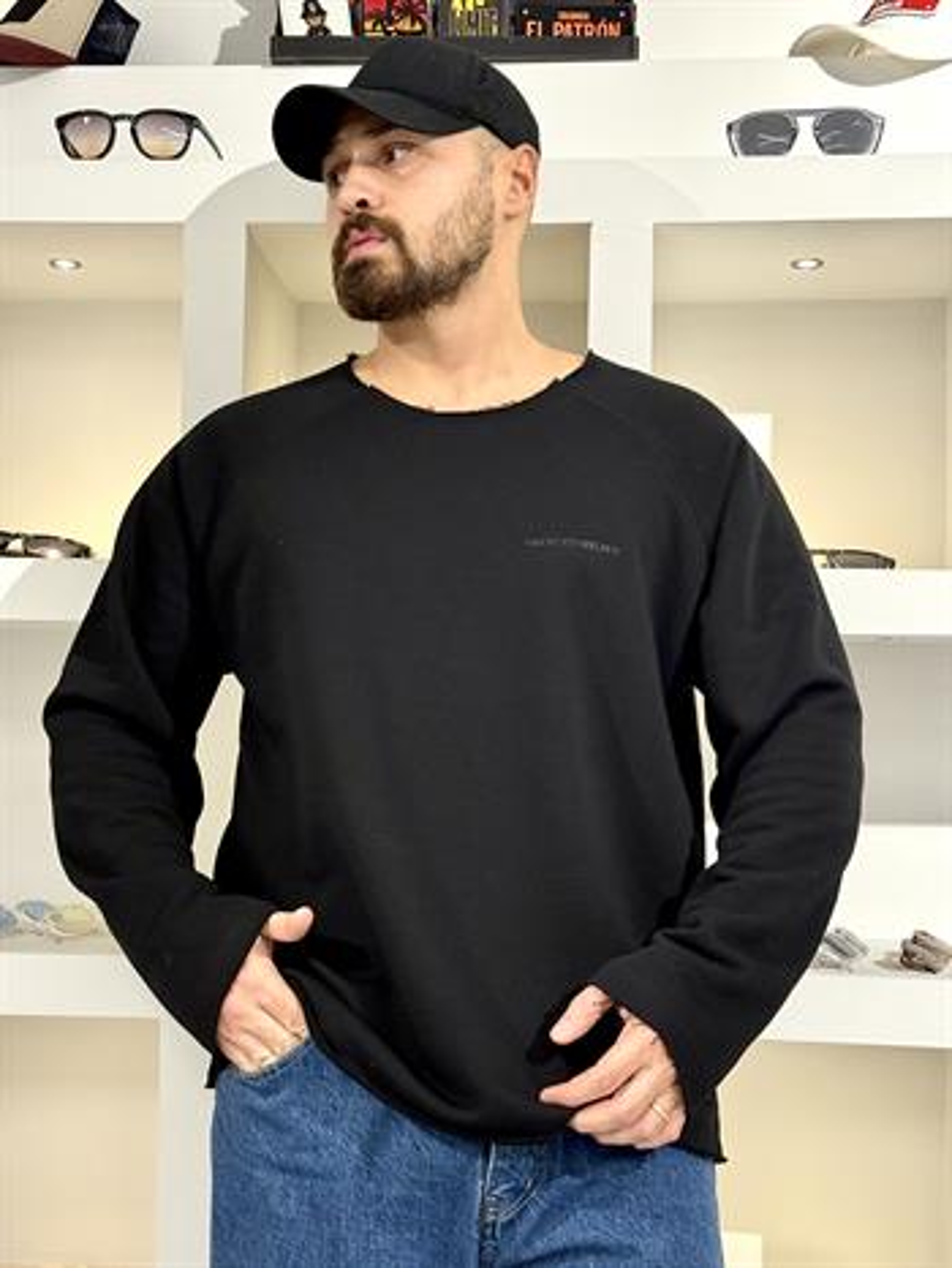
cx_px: 476
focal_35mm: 48
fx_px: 1759
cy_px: 634
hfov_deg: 30.3
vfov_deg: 39.6
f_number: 1.78
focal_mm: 6.76
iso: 160
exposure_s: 1/100
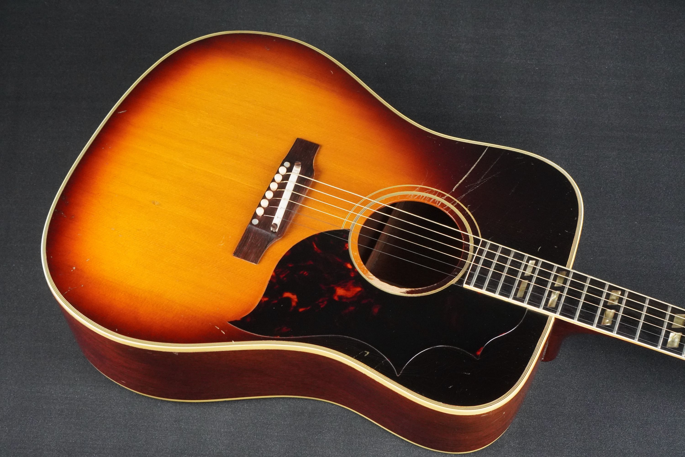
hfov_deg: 37.9
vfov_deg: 25.8
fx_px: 999
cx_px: 342
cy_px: 228
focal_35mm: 52
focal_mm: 35
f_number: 11
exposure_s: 1/60
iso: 4000
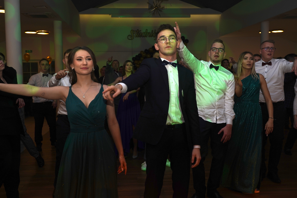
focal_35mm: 38
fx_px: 314
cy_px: 99
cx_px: 148
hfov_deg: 50.7
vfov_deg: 35.1
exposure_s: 1/100
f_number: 5.6
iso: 400
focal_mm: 38
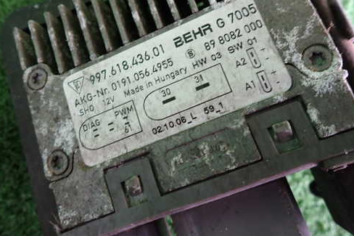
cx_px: 163
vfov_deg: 41.0
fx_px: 315
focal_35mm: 32
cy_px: 99
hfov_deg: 58.7
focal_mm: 4.5
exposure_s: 1/40
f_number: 2
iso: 200
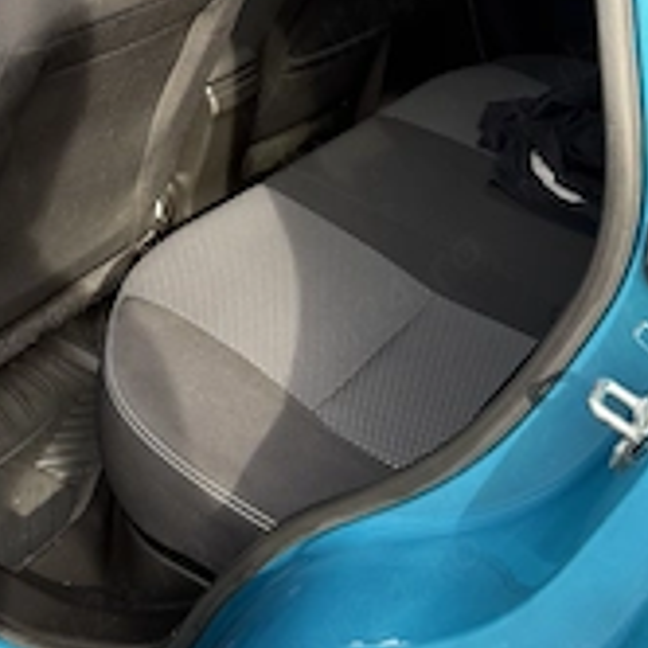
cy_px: 94
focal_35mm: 51
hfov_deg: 33.1
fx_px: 1080
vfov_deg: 32.1
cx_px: 219
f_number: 1.78
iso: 125
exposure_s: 1/234
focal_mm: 6.76
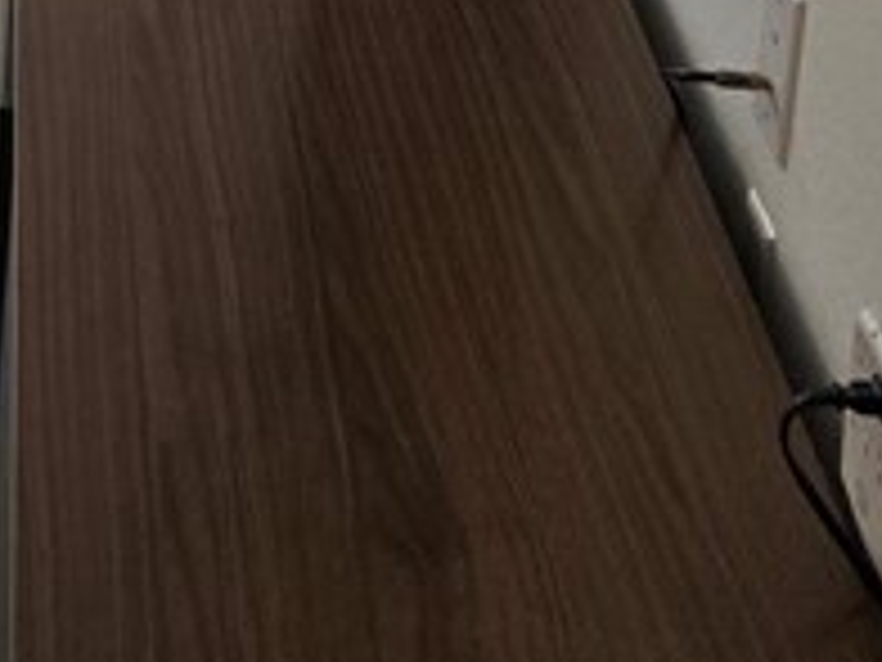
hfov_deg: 14.1
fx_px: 3058
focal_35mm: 120
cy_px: -784
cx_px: -832
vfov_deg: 10.9
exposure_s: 1/120
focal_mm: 6.3
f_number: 1.7
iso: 100
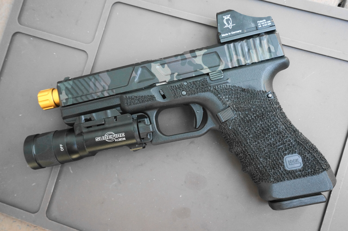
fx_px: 333
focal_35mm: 34
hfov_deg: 55.2
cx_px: 174
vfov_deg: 38.3
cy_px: 116
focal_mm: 23
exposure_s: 1/160
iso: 800
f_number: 4.5
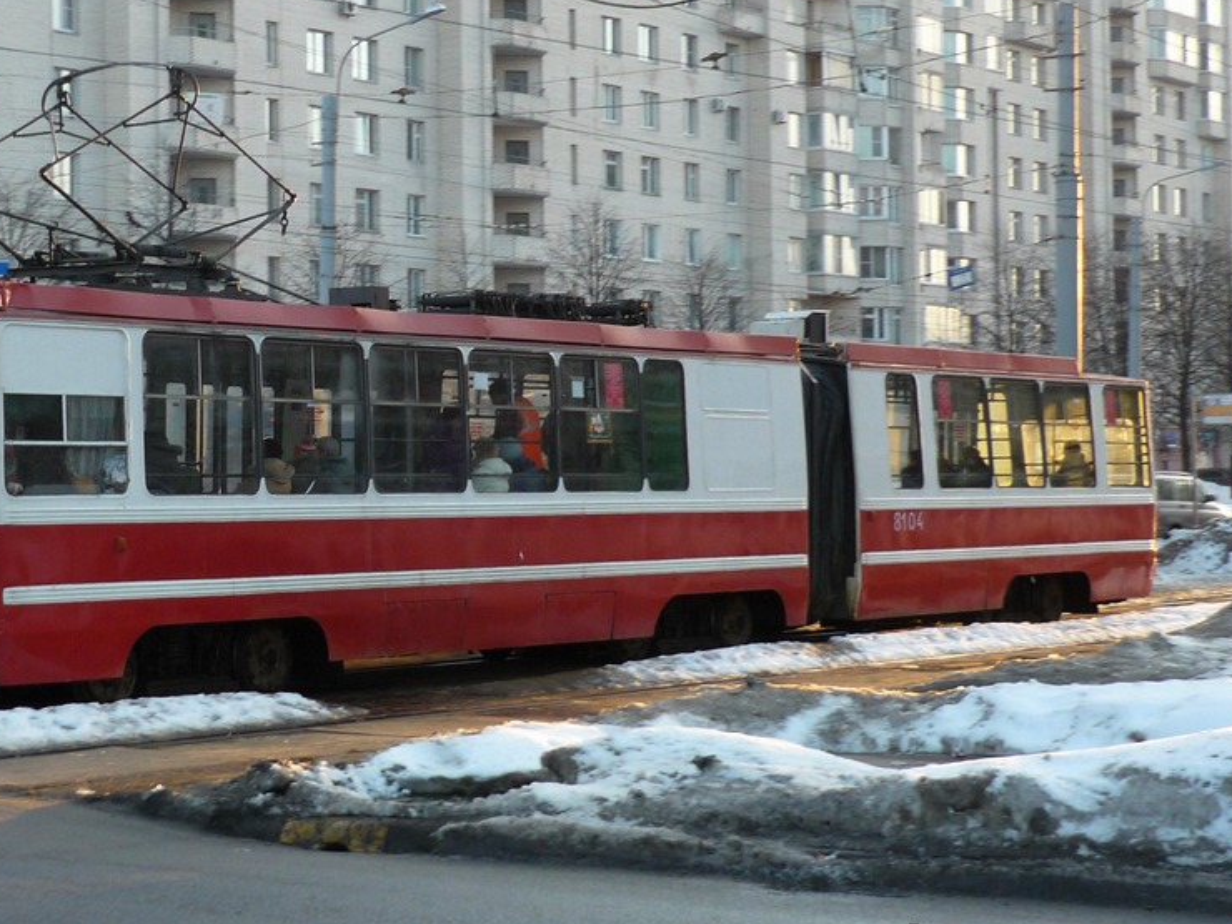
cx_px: 428
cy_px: 326
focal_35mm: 65
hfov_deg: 29.6
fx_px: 2313
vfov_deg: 22.5
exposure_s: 1/80
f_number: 3.1
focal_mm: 7.8
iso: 100
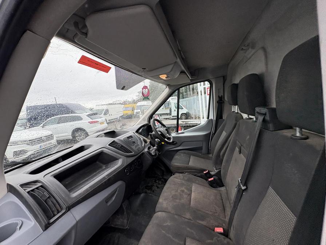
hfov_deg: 102.1
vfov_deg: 85.7
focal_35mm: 14
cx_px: 163
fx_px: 132
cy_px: 122
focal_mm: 2.22
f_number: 2.2
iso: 64
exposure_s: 1/214
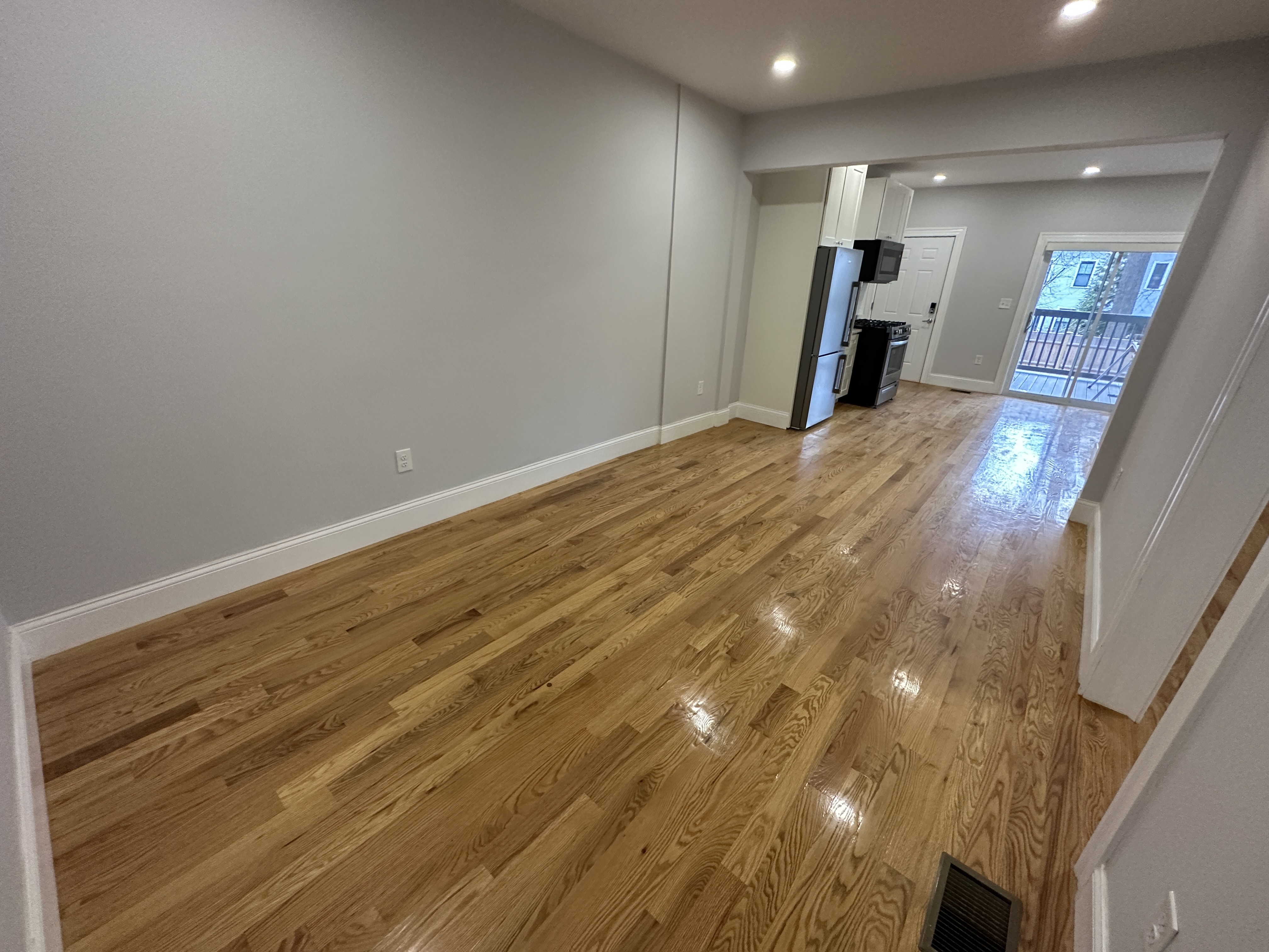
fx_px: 513
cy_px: 476
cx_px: 634
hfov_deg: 102.1
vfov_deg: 85.7
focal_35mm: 14
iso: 400
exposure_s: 1/60
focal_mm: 2.22
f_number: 2.2
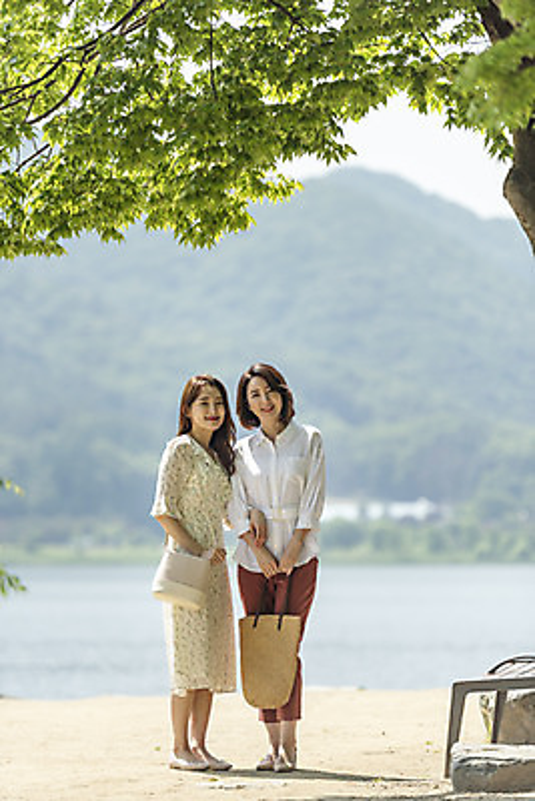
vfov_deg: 13.2
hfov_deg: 8.9
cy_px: 400
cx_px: 268
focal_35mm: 155
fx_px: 3452
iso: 100
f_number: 2.8
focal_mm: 155
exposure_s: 1/2500
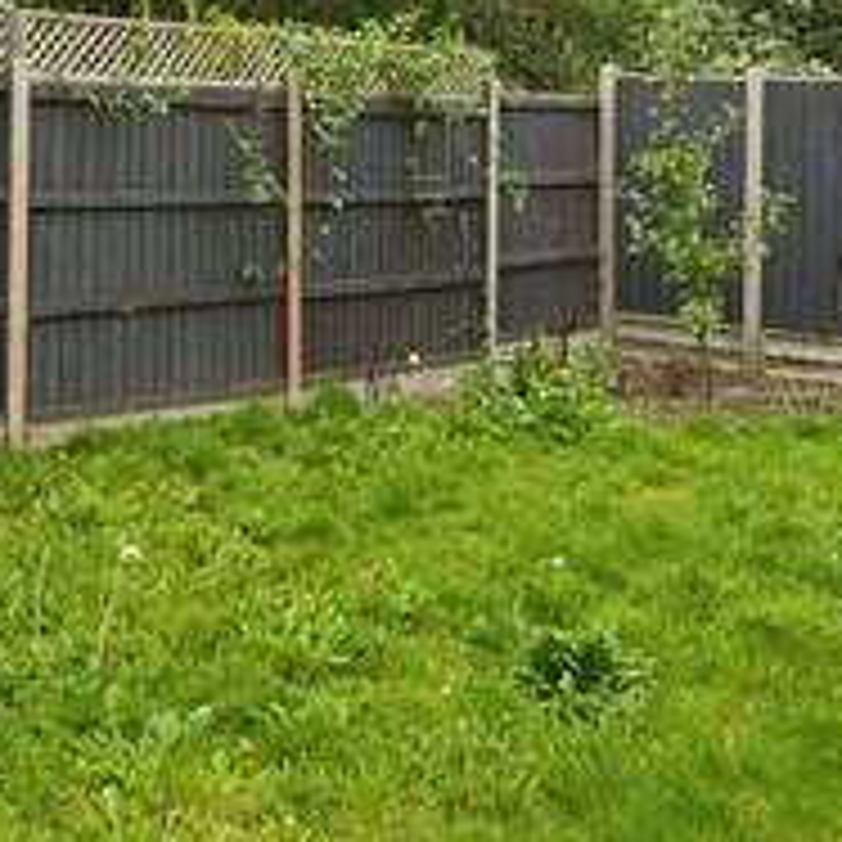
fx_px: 1789
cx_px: 189
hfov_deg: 26.1
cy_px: 151
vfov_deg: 25.9
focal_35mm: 65
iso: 100
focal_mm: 14
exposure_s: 1/160
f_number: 6.3
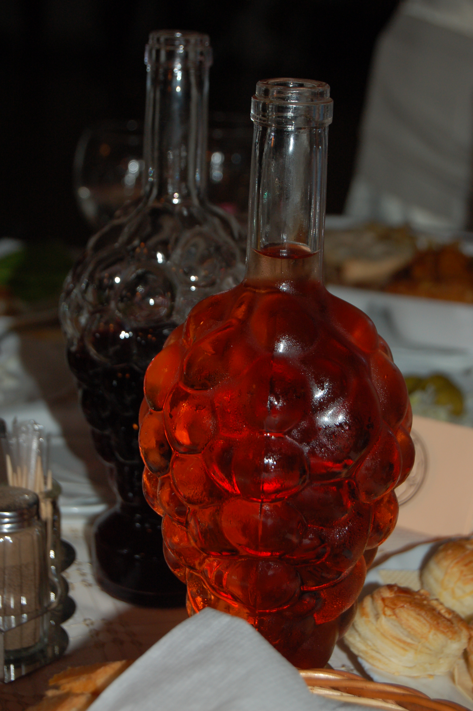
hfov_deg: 16.5
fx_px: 1629
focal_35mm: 82
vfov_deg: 24.6
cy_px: 356
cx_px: 236
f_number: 5.6
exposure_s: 1/60
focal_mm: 55
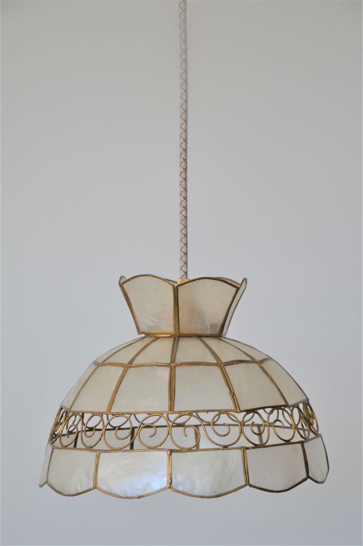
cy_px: 273
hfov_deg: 13.0
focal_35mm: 105
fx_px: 1590
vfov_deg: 19.5
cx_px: 182
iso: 400
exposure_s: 1/200
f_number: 5.3
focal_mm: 70
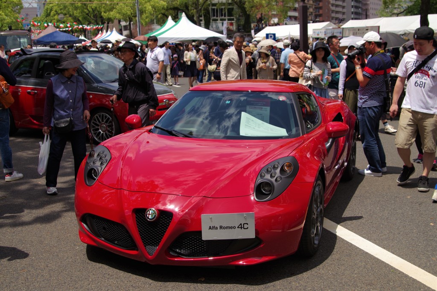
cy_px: 146
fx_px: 510
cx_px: 218
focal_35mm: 42
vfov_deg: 31.9
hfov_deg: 46.4
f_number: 6.3
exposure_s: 1/640
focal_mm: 28
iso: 100
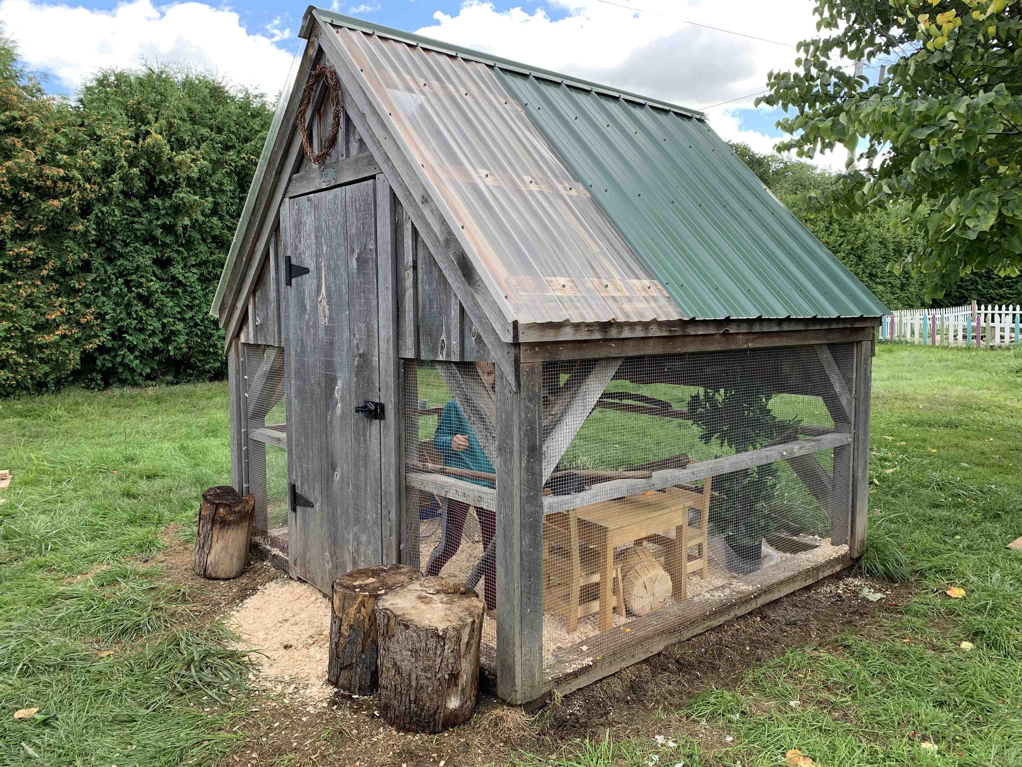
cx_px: 511
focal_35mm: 26
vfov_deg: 53.1
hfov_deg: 67.3
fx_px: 768
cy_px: 384
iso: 25
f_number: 1.8
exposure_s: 1/321
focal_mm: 4.25
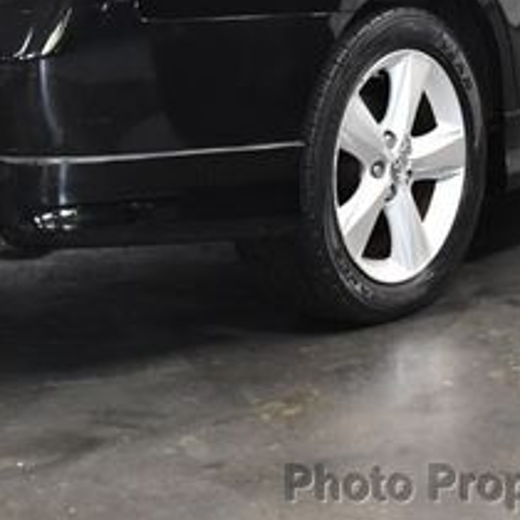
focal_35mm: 135
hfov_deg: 12.9
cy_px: 2
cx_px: 255
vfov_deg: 12.8
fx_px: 2294
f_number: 4
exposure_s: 1/125
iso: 1600
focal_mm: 26
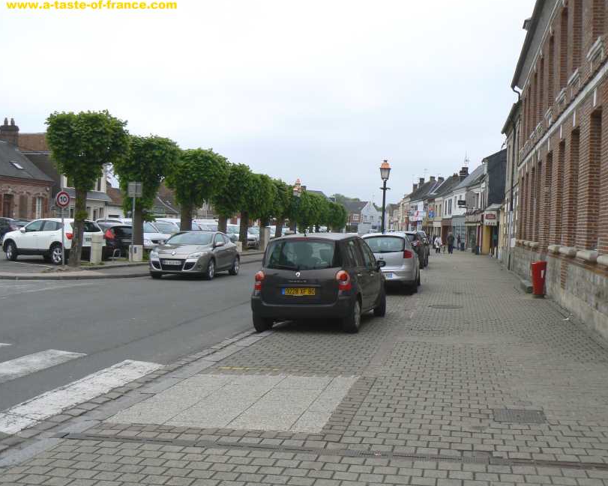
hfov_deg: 46.8
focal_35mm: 39
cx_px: 334
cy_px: 236
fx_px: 702
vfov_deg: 38.2
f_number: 5.6
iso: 80
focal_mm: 6
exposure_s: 1/320
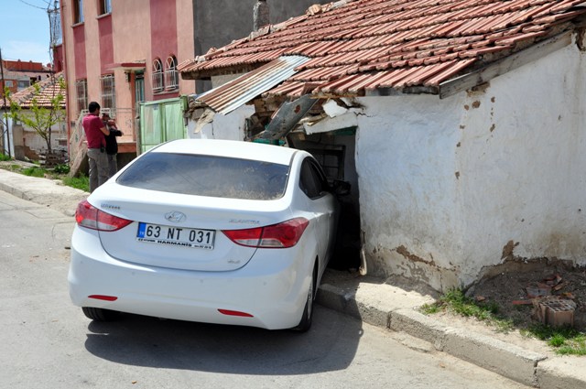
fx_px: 732
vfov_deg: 29.8
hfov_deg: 43.7
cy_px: 194
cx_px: 293
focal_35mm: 45
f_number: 10
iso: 200
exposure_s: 1/320
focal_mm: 30
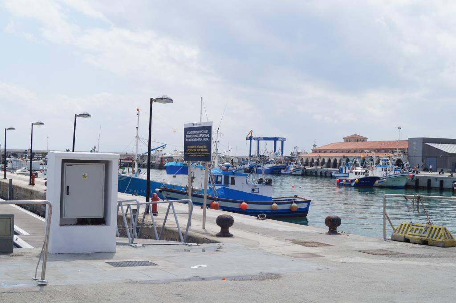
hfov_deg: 37.9
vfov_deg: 25.7
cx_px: 228
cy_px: 152
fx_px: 664
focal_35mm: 52
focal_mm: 35
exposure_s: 1/250
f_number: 11
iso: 100
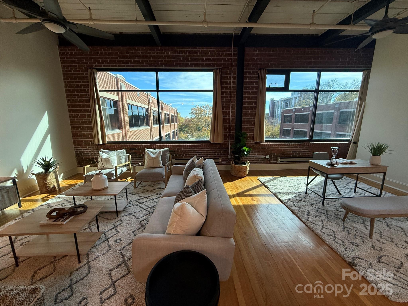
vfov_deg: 85.7
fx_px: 165
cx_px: 204
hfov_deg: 102.1
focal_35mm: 14
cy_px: 153
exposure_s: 1/120
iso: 200
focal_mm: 2.22
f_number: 2.2
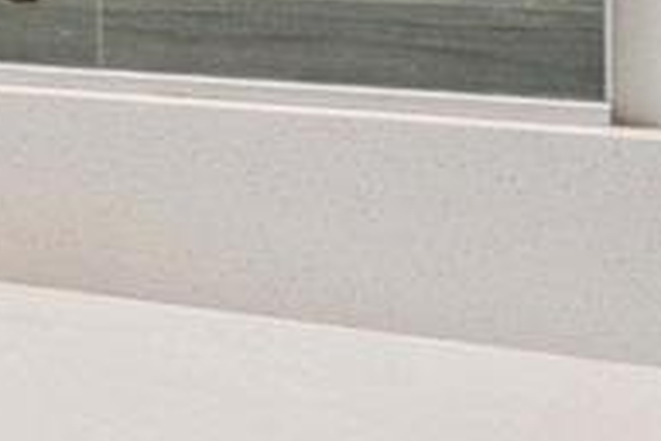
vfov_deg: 12.0
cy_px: -79
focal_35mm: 112
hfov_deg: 9.5
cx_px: -1671
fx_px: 2058
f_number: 5.6
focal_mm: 10
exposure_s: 1/200
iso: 400
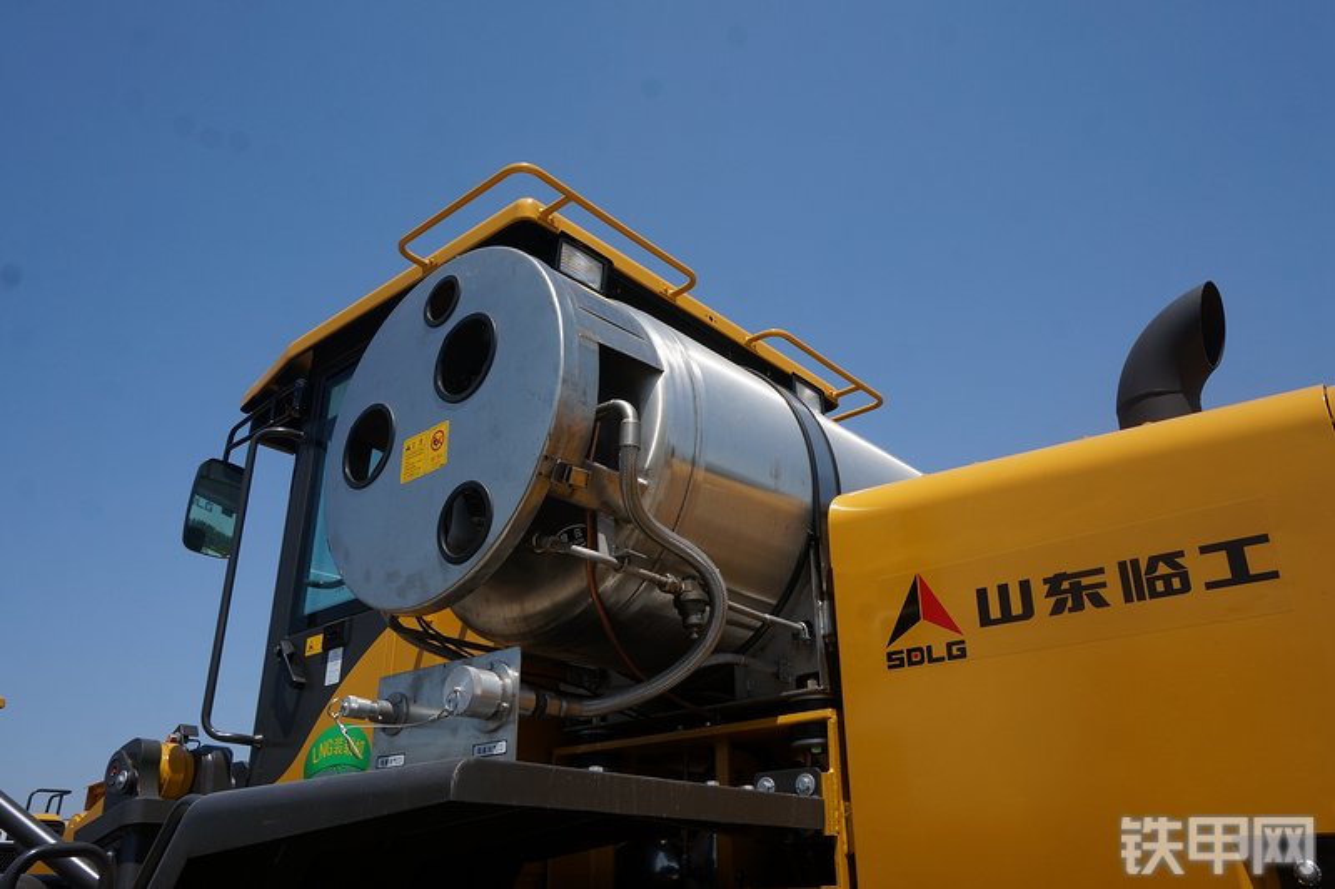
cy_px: 444
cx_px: 668
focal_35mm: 27
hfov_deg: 67.4
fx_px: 1001
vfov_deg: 47.9
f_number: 11
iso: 100
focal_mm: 18
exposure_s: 1/250
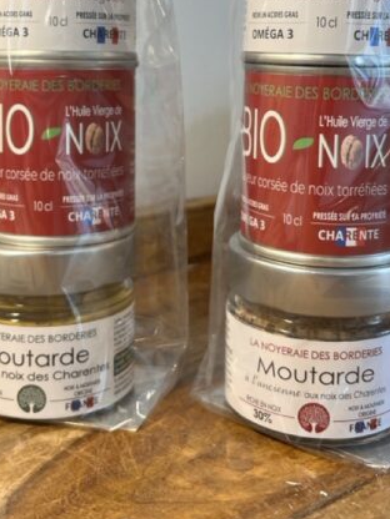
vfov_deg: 37.0
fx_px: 751
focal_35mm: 50
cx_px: 169
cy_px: 115
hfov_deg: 29.1
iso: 80
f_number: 1.6
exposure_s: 1/100
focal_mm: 5.1
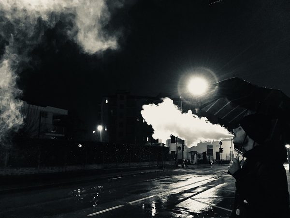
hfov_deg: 61.7
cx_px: 145
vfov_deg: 48.2
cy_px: 109
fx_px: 243
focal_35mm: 29
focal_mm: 4.15
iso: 800
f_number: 2.2
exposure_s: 1/17
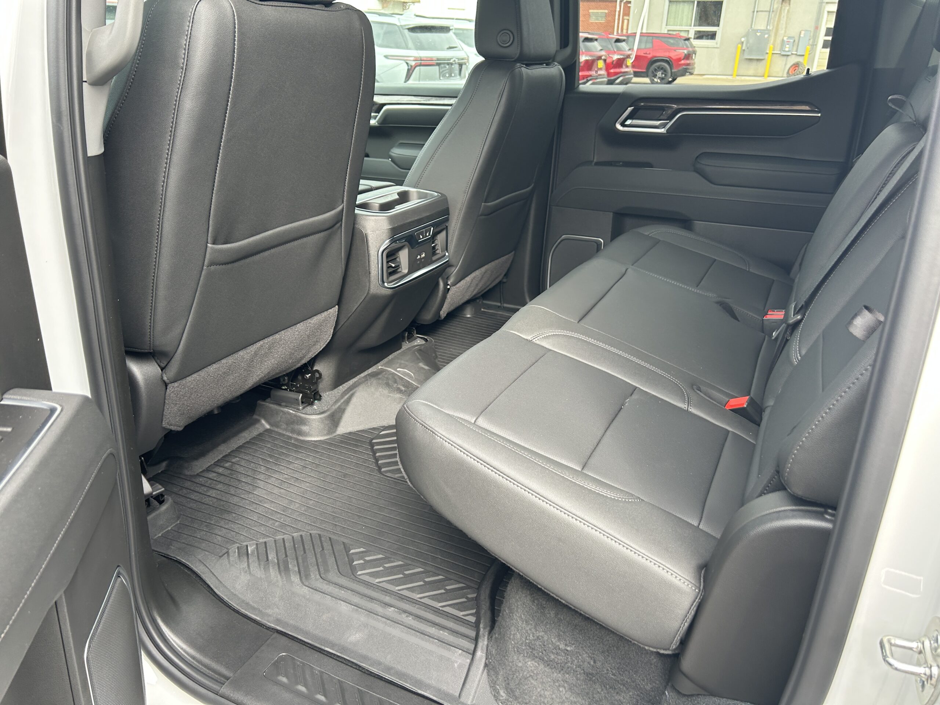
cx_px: 470
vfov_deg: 53.1
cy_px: 352
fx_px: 706
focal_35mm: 26
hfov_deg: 67.3
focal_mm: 5.7
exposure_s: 1/157
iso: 64
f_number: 1.5
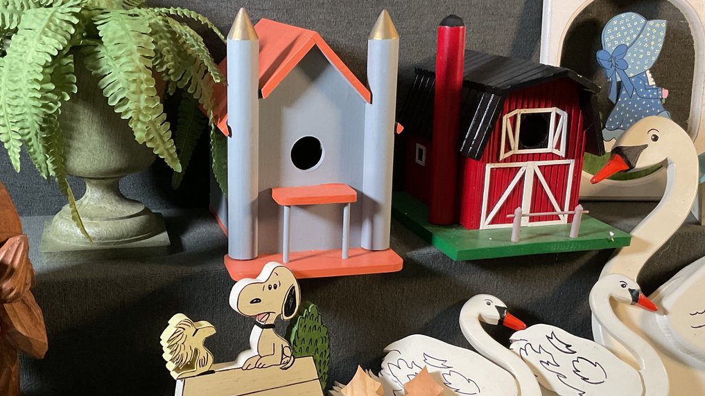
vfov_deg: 25.2
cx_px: 322
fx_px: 879
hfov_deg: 43.7
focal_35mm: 47
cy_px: 279
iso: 125
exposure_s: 1/60
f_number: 1.8
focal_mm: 3
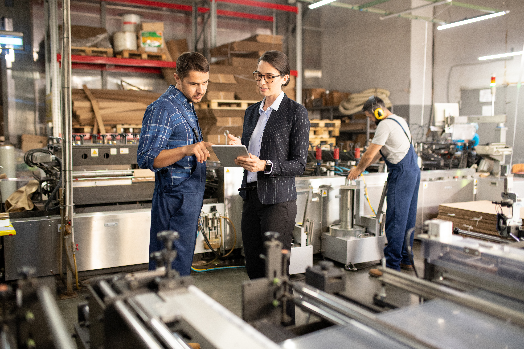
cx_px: 262
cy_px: 174
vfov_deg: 37.9
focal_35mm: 35
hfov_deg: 54.4
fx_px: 509
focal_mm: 35
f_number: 2.2
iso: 800
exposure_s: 1/125
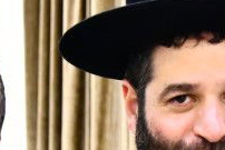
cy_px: 207
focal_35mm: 239
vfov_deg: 5.7
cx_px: 189
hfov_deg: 8.6
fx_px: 1495
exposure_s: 1/125
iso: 5000
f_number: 5.6
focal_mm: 42
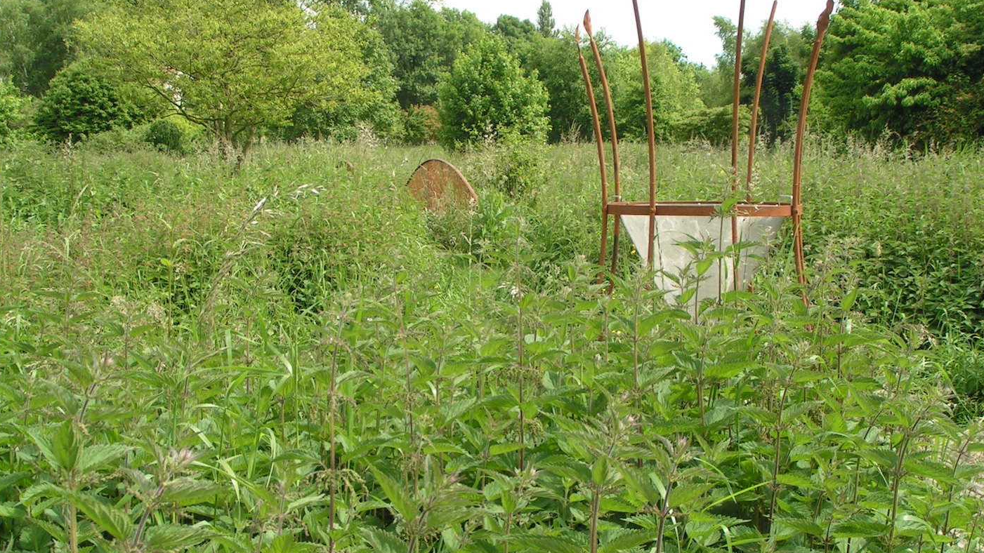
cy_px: 291
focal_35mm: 54
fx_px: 1409
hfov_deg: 38.5
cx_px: 488
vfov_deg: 22.2
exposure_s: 1/160
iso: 50
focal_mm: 7.6
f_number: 5.6
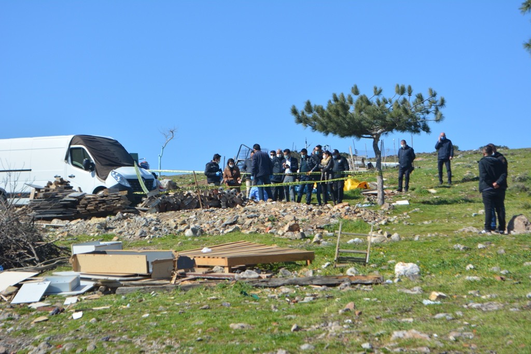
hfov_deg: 24.6
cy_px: 177
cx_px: 266
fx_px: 1217
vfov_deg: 16.6
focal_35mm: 82
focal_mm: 55
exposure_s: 1/250
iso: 100
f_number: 8
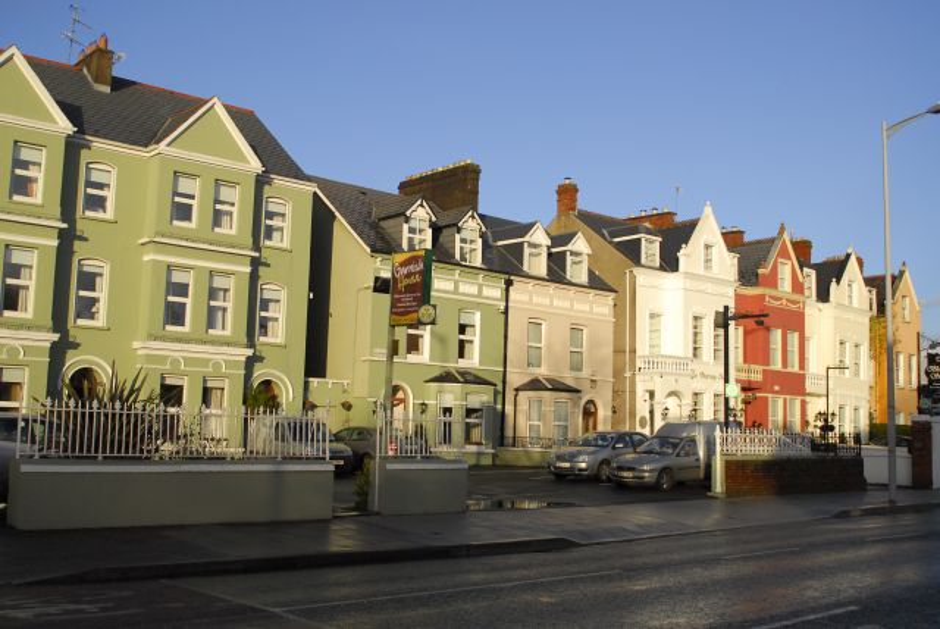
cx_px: 470
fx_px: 941
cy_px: 314
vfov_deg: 36.9
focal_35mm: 36
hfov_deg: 53.1
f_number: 2.8
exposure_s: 1/8000
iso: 500
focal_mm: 24
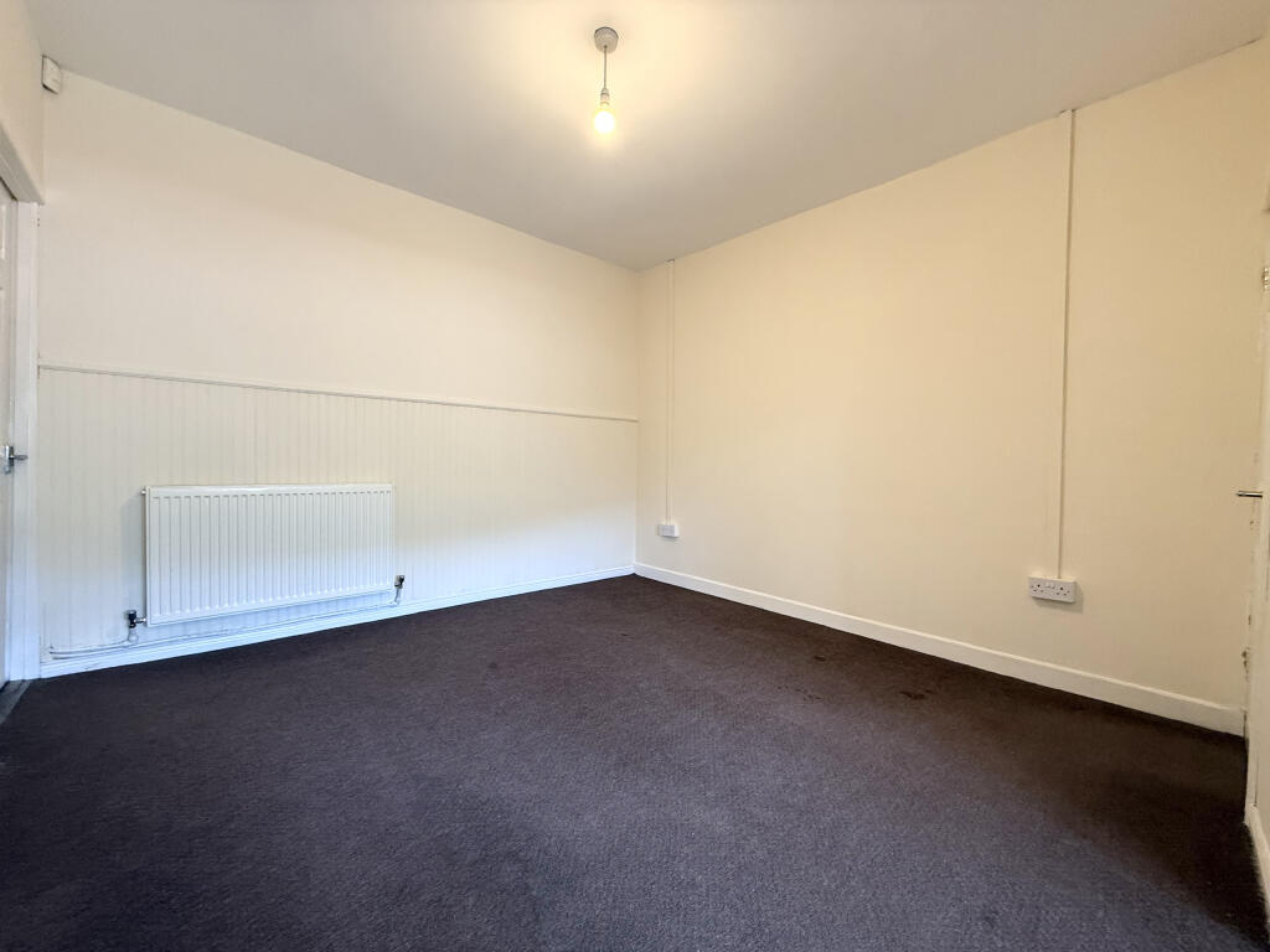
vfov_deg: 85.7
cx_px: 635
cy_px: 476
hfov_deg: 102.1
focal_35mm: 14
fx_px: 514
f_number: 2.2
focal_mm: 2.22
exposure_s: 1/50
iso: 200
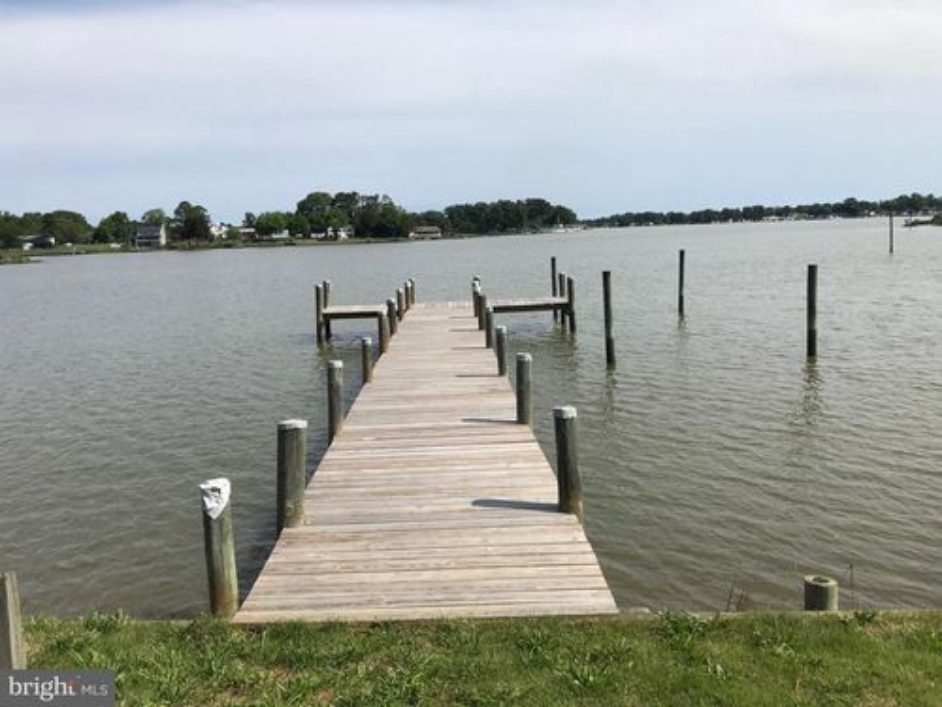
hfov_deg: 63.4
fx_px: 762
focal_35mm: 28
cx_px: 471
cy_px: 354
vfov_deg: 49.7
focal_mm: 3.99
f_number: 1.8
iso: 20
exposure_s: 1/4000
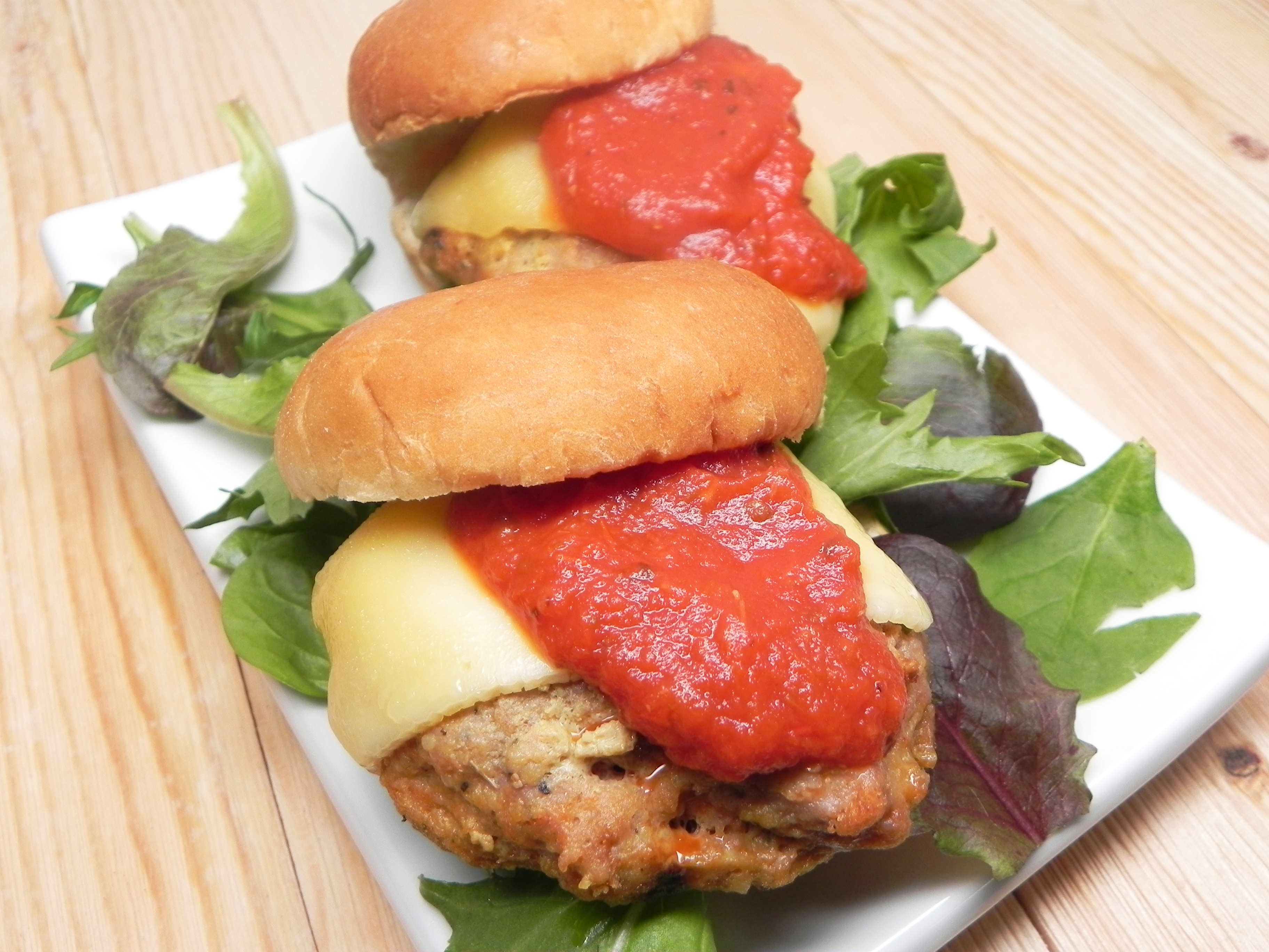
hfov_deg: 55.4
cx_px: 634
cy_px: 476
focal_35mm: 33
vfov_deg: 42.9
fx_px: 1210
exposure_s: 1/32
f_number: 2.8
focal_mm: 5.9
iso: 160
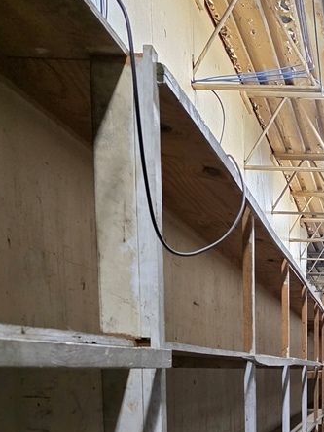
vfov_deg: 32.8
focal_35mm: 53
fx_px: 661
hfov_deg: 25.4
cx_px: 362
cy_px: 446
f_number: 1.7
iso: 1250
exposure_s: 1/120
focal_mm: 6.3
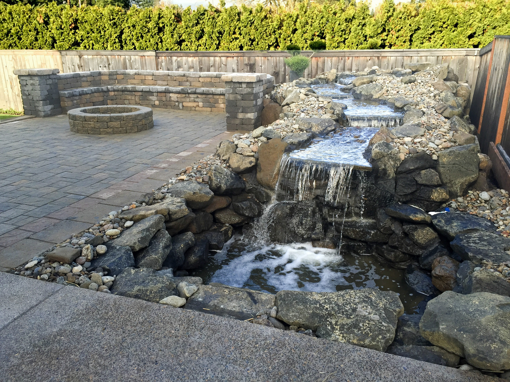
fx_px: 427
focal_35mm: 29
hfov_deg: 61.7
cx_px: 255
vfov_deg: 48.2
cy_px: 191
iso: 32
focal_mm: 4.15
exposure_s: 1/300
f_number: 2.2
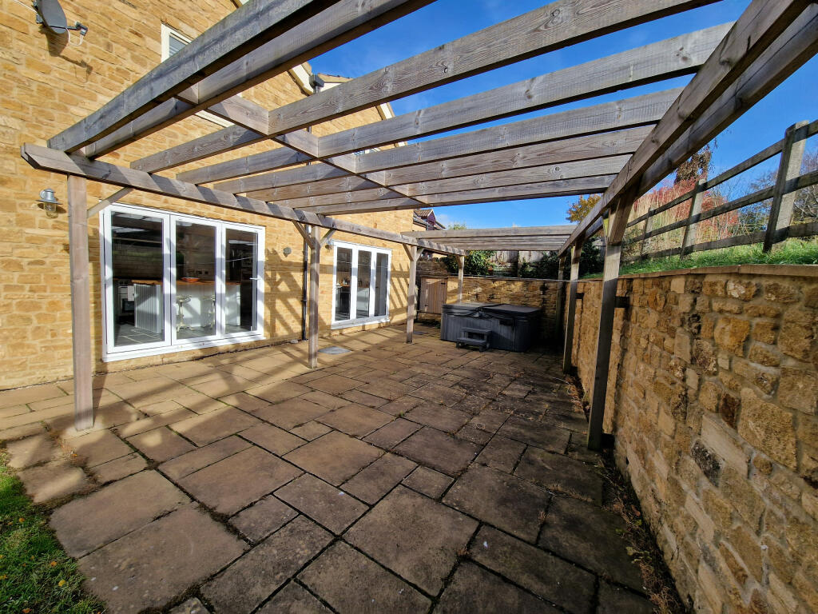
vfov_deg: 89.9
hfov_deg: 106.2
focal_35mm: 13
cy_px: 307
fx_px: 307
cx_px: 409
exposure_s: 1/1340
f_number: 2.2
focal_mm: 2.2
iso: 50
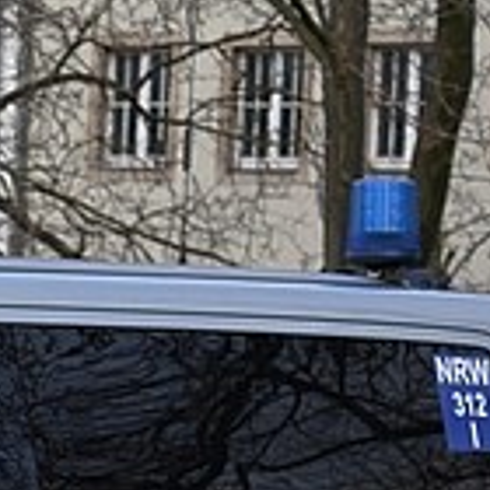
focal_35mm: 318
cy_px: 784
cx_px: -805
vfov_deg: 5.4
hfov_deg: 5.3
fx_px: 5093
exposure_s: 1/250
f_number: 8
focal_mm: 58
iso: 280
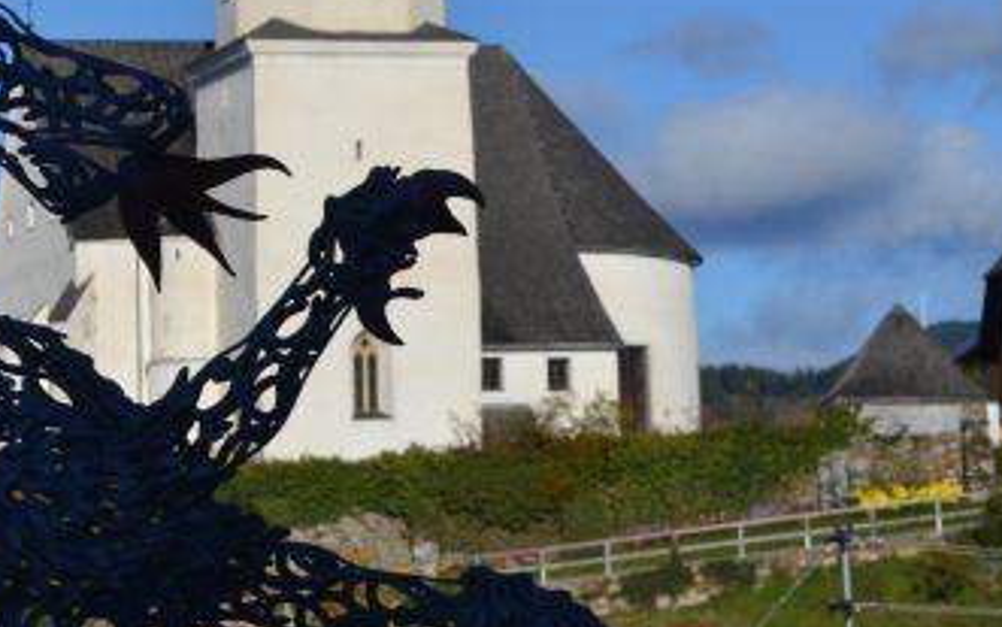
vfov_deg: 7.1
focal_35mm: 183
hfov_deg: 11.3
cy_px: 6
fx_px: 5001
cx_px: -3
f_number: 9
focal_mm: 55
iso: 100
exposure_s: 1/320
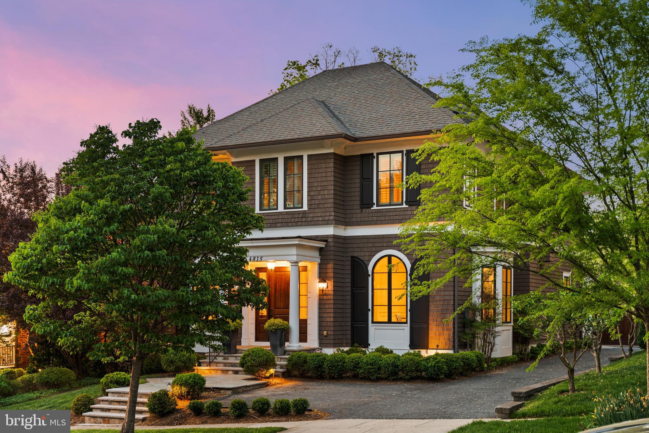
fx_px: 831
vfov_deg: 29.2
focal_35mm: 46
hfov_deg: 42.7
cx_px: 324
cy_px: 216
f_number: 2.8
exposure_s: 1/8
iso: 800
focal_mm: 46.1
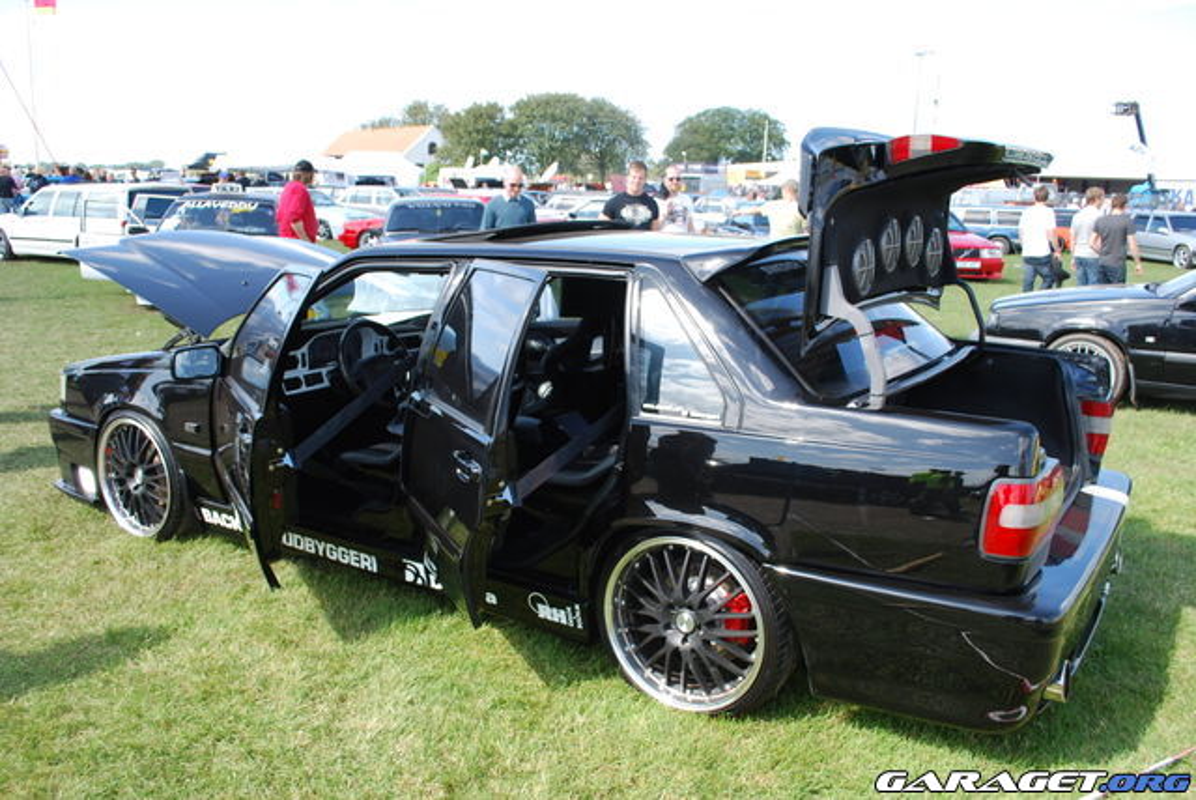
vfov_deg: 43.7
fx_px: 998
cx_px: 598
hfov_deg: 61.9
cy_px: 400
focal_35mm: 30
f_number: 5.6
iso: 110
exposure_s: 1/125
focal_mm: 20
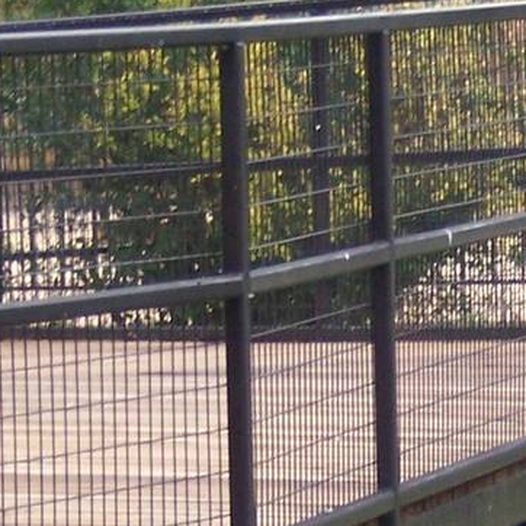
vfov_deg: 5.0
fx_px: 5983
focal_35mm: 348
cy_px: 738
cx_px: 469
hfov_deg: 5.0
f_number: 4.8
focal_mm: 14.8
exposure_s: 1/90
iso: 140
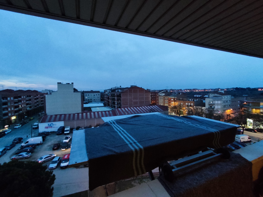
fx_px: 114
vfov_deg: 81.7
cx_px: 132
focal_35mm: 15
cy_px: 98
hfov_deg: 98.2
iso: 961
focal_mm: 1.6
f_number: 2.2
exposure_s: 1/25
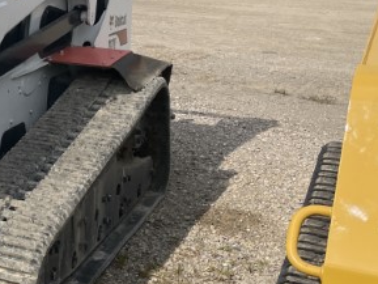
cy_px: 105
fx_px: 787
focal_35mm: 72
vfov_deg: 20.4
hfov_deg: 24.5
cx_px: -77
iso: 32
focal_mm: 4.2
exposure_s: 1/4464
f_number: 1.6
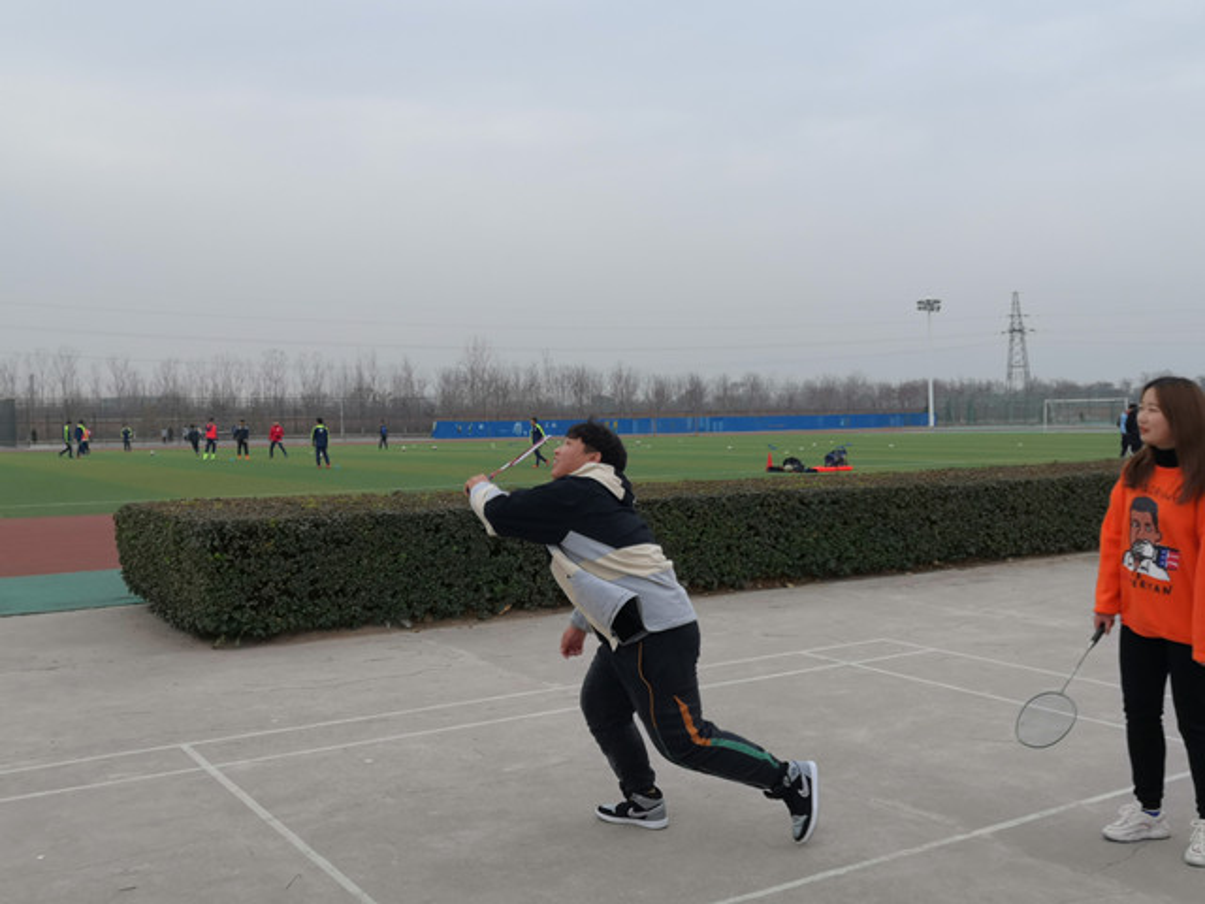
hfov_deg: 54.0
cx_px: 602
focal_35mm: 34
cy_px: 452
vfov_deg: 41.8
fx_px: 1184
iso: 50
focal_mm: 3.95
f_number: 1.8
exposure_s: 1/330
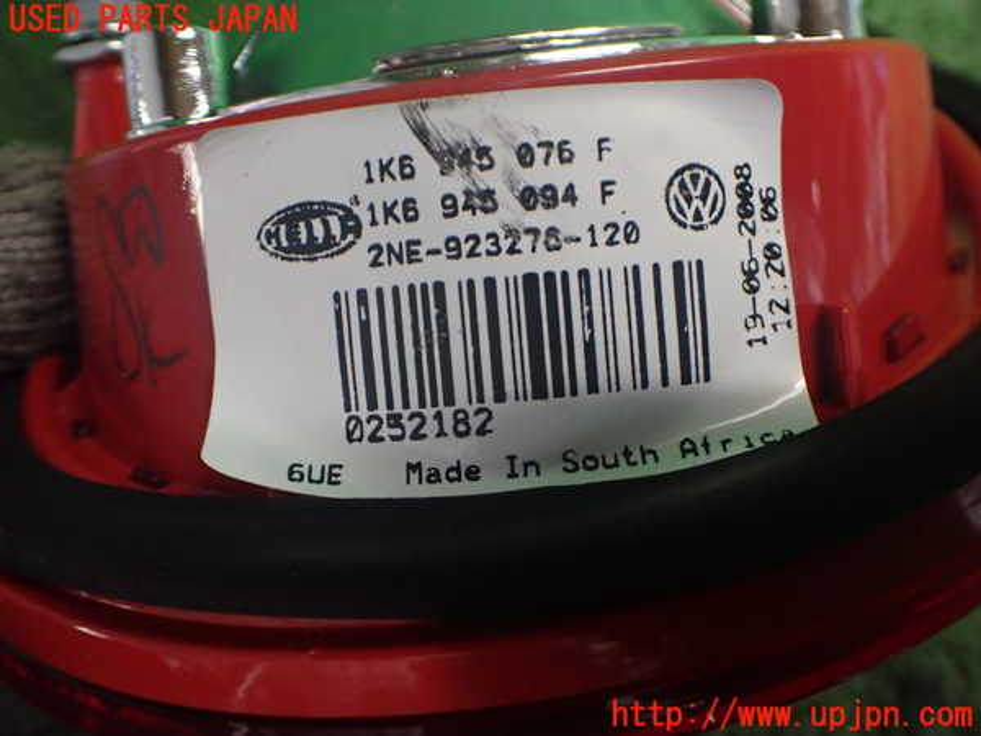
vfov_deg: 46.8
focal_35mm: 30
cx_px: 490
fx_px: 850
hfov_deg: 60.0
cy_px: 368
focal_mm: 5.4
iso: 640
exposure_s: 1/125
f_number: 2.3
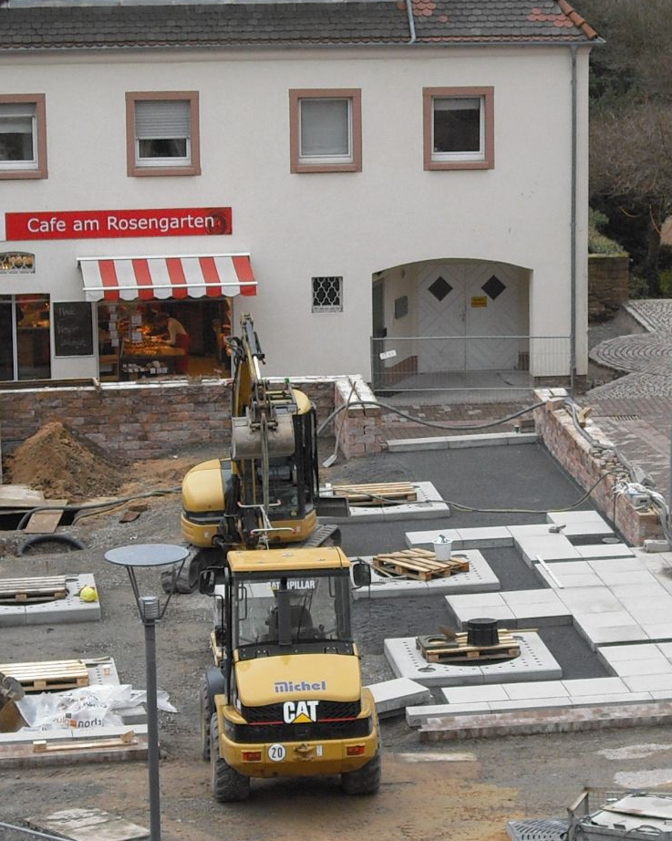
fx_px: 3507
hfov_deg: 10.9
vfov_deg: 13.7
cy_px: 442
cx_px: 488
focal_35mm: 141
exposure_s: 1/160
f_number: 3.8
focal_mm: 10.7
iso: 100
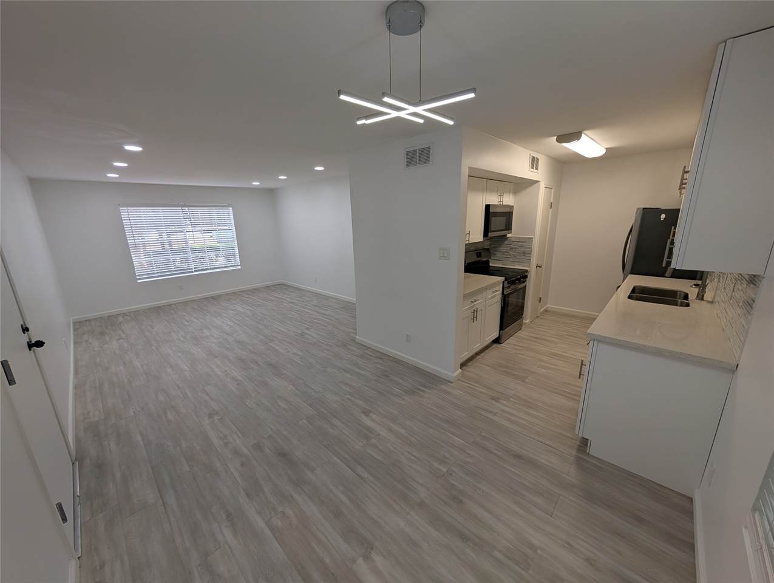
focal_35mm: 12
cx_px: 387
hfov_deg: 110.5
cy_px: 292
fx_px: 269
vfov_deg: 94.6
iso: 57
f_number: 1.7
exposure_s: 1/183
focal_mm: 2.02
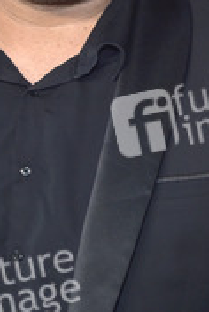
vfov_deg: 7.5
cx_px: 42
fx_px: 2359
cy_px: 27
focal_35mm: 272
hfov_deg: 5.1
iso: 640
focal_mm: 120
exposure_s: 1/250
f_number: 6.3
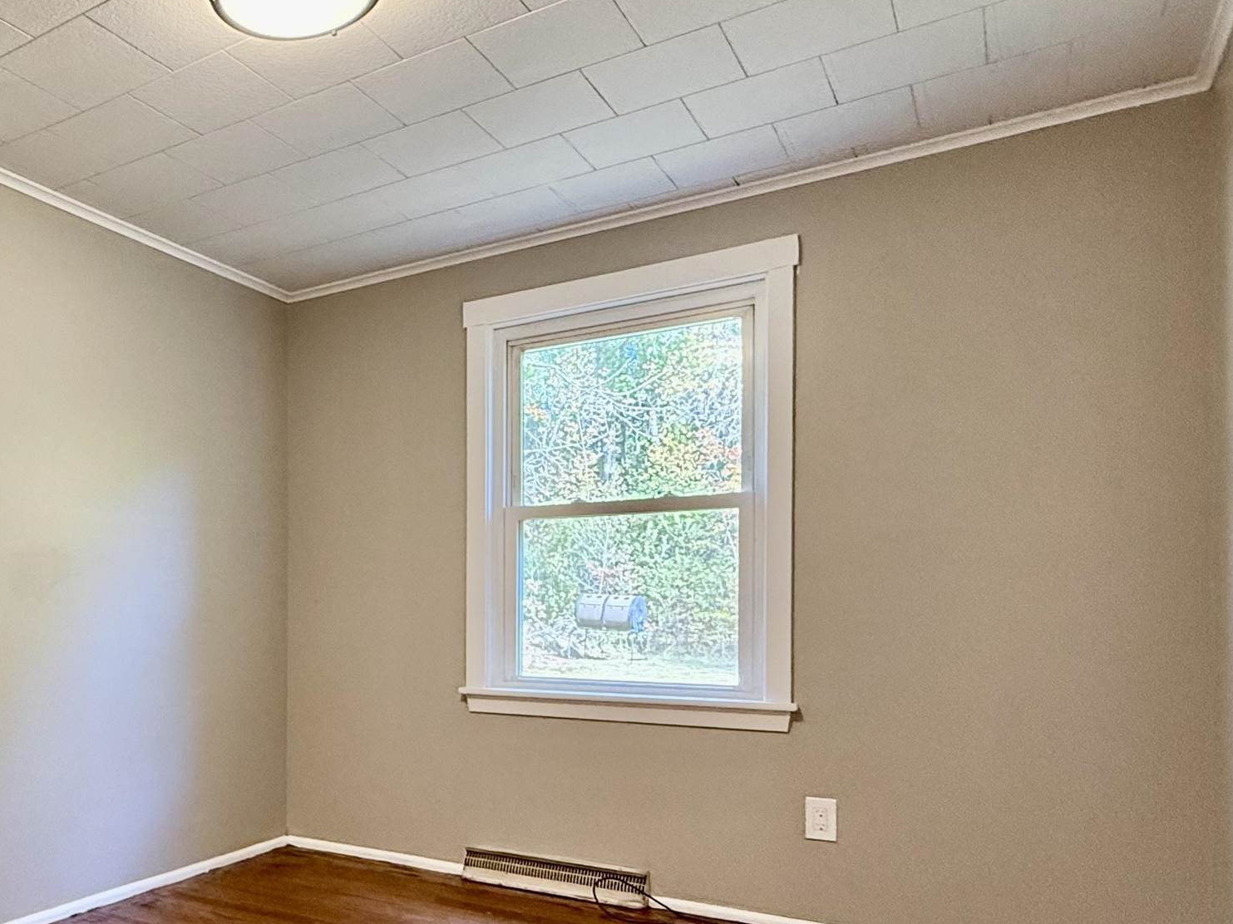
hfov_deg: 56.0
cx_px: 200
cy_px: 618
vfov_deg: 47.4
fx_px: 1033
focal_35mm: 29
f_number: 2.2
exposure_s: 1/120
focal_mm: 2.22
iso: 400
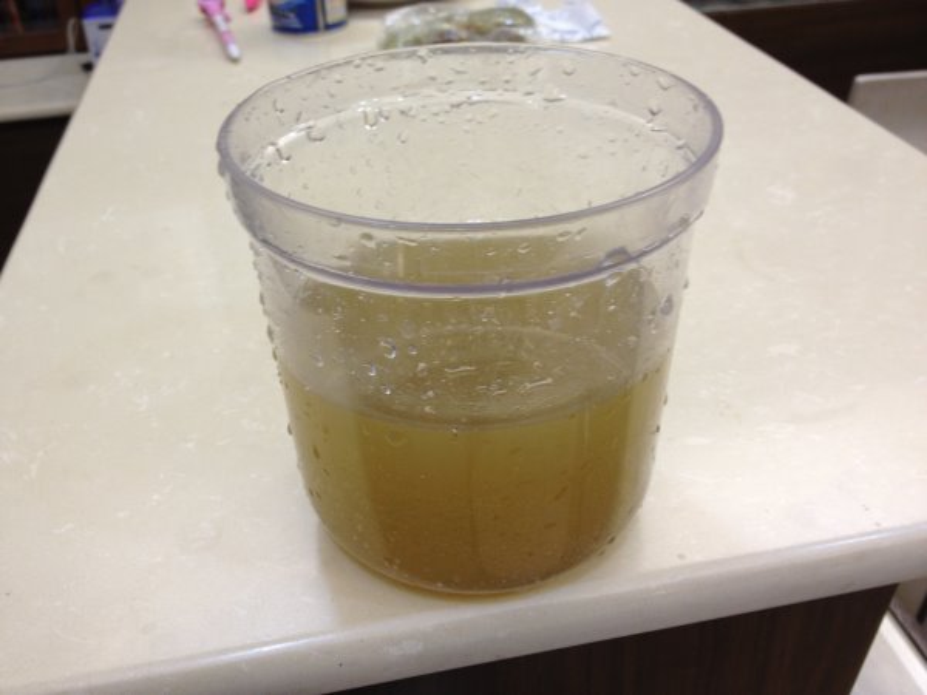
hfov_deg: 52.6
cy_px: 348
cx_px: 464
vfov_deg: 40.7
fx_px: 937
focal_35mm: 35
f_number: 2.4
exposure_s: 1/20
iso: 80
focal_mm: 4.28
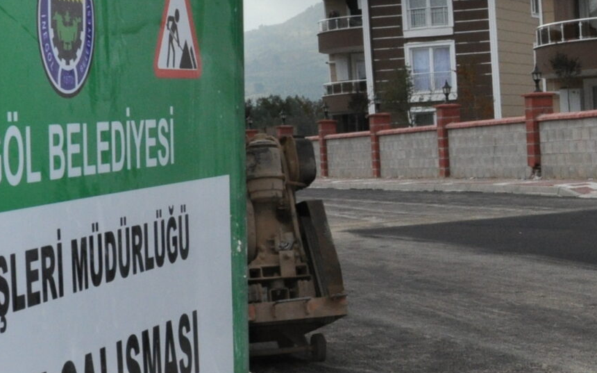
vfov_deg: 13.0
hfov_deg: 19.8
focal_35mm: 100
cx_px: 671
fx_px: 1627
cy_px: 261
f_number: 20
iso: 800
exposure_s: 1/200
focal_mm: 22
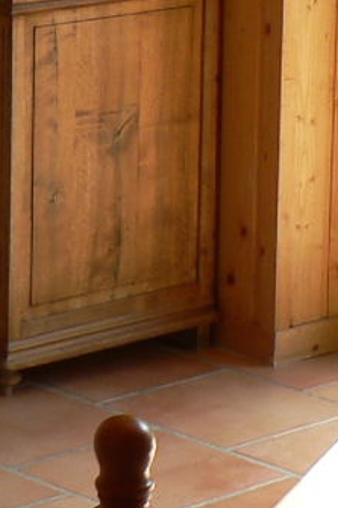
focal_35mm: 179
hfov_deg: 7.6
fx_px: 2523
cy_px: -38
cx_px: 294
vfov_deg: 11.3
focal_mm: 6
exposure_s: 1/100
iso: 80
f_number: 3.2
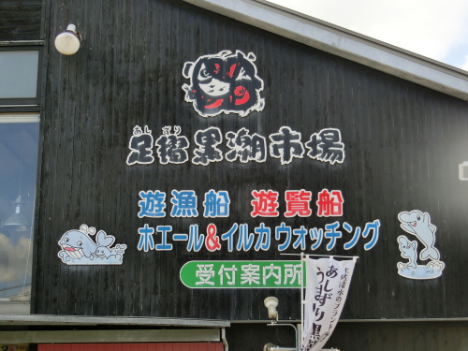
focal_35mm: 70
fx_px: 946
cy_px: 176
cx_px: 234
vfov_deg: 21.0
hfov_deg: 27.8
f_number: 5.2
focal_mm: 12.4
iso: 80
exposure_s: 1/200
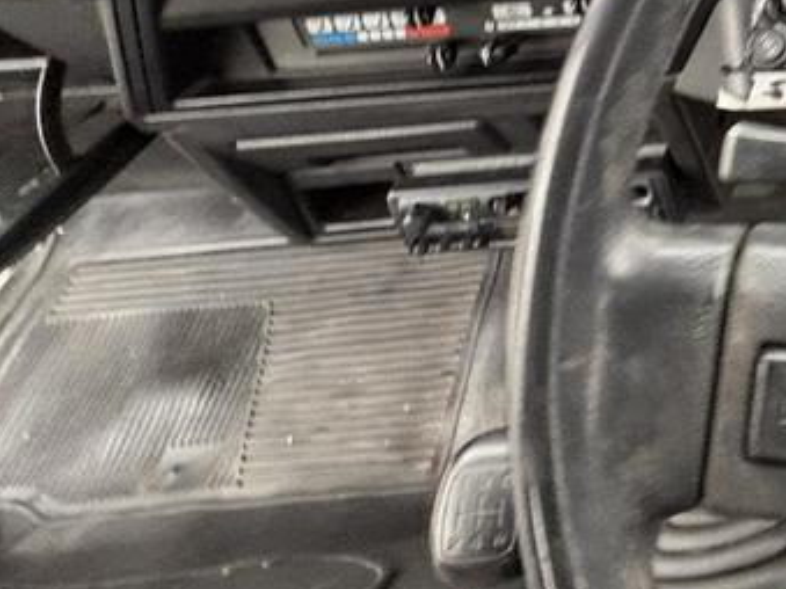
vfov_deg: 32.6
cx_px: 960
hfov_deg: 37.1
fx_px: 840
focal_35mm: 37
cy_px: -100
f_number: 2.2
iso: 640
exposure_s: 1/60
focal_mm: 2.22
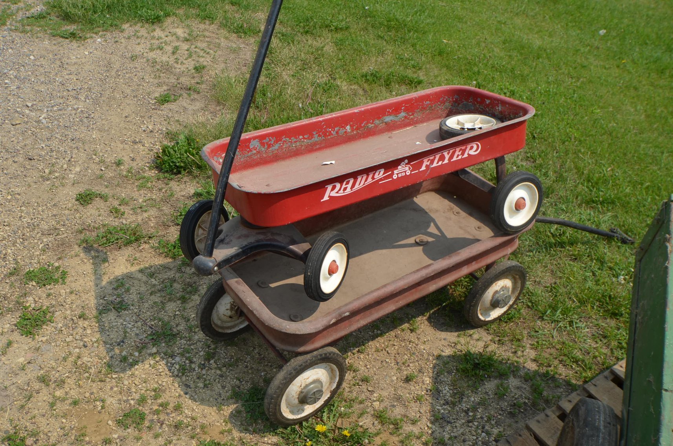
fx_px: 672
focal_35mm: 36
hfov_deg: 53.2
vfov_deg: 36.7
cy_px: 223
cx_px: 336
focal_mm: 24
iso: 100
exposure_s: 1/200
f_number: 10
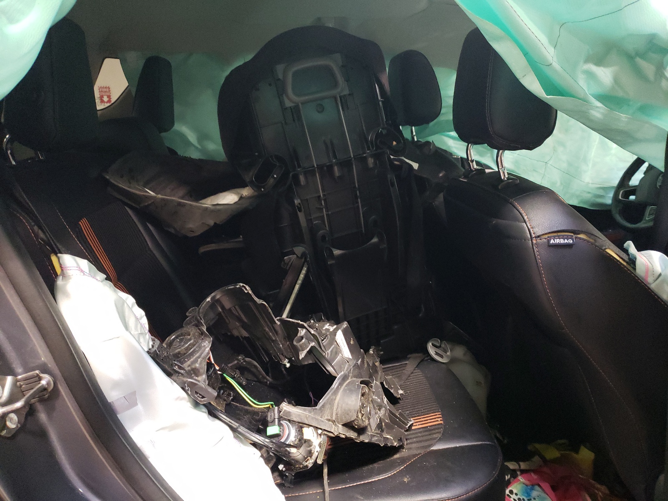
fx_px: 502
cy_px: 250
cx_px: 334
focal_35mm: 26
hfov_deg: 67.3
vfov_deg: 53.1
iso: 420
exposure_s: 1/30
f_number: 1.5
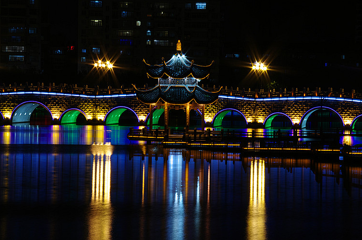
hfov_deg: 10.8
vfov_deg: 7.2
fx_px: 1917
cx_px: 175
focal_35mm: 191
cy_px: 114
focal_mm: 120
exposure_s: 6
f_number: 25
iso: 100
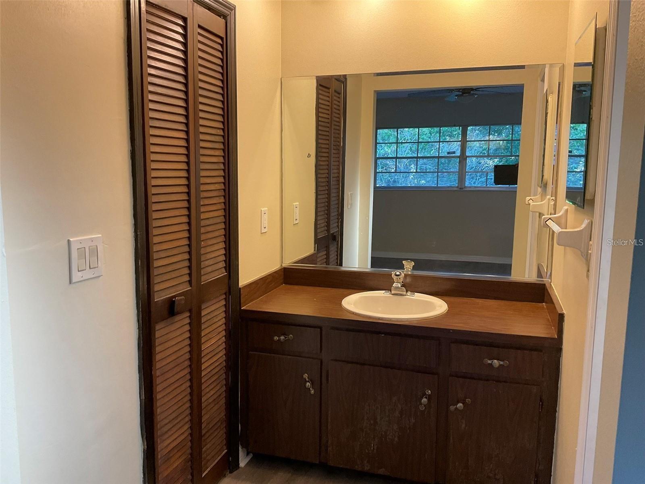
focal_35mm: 29
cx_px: 322
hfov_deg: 61.7
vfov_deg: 48.2
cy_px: 242
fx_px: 540
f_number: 1.8
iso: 100
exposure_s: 1/60
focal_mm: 3
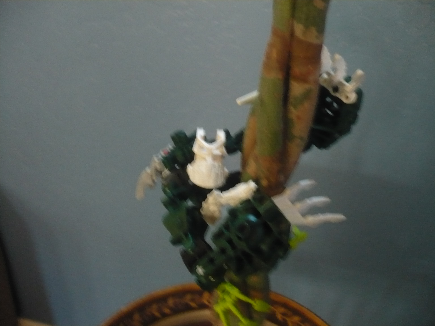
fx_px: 440
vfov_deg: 40.7
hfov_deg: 52.6
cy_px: 163
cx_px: 218
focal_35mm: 35
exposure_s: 1/4
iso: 400
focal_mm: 5.8
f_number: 2.8
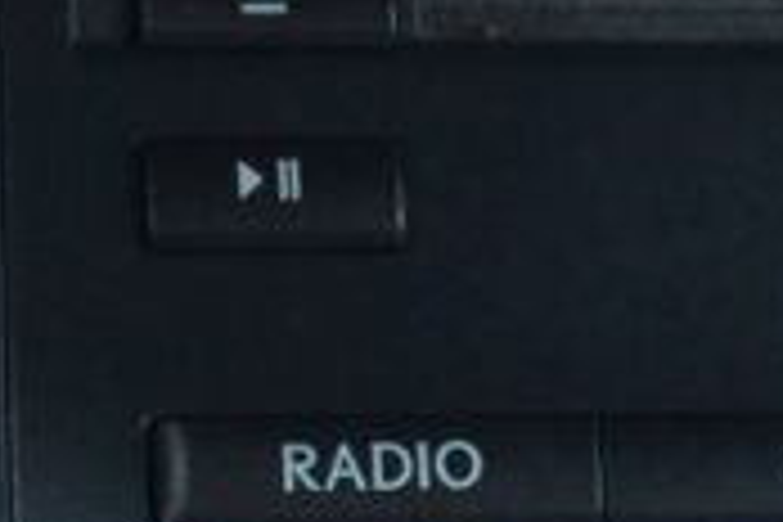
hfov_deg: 8.9
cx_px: 878
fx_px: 5002
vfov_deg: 5.9
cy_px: 936
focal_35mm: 230
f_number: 6.3
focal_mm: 26
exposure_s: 1/15
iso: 1100
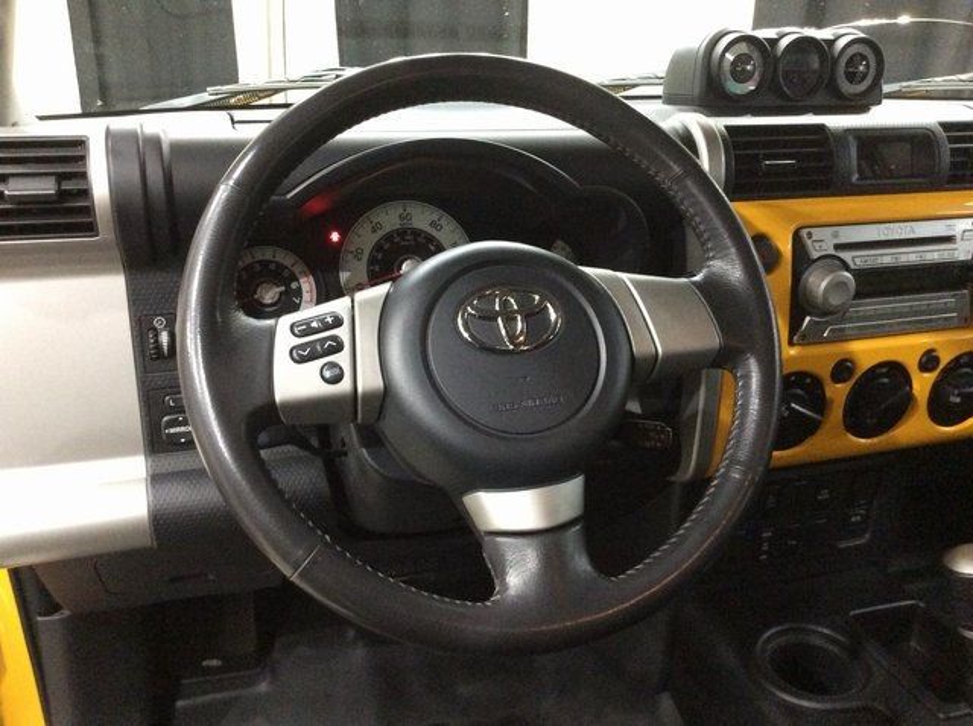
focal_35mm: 32
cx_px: 486
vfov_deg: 44.1
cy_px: 363
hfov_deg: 56.9
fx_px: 898
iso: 400
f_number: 2.4
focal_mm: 3.3
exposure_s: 1/17
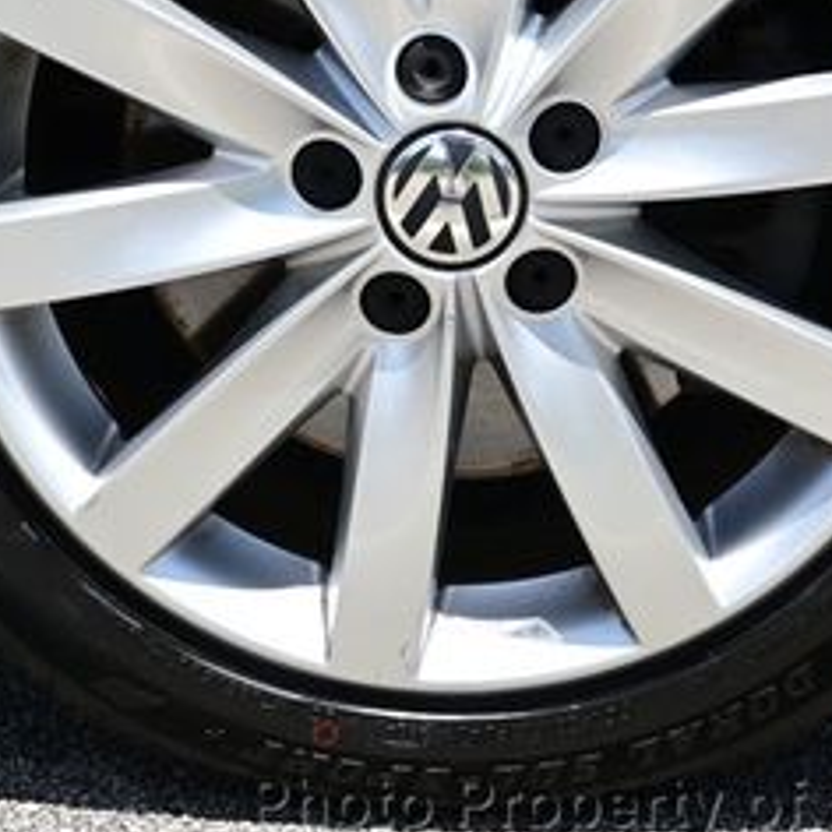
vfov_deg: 17.2
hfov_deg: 17.4
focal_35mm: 100
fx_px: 2723
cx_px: 427
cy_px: 116
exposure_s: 1/200
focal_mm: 29
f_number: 7.1
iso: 100
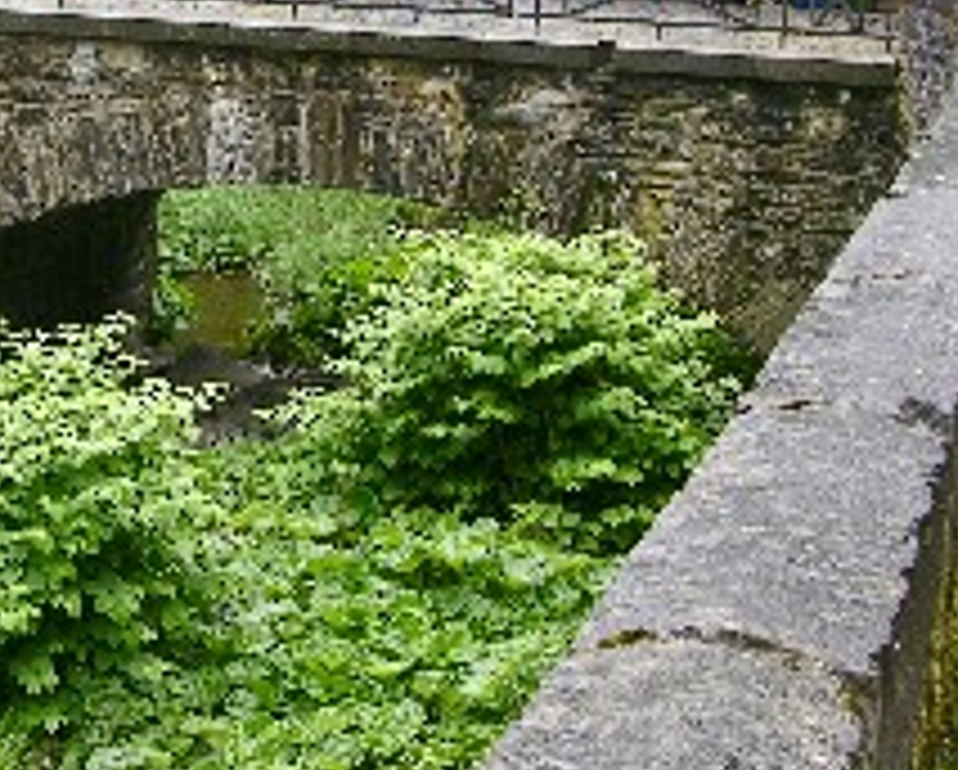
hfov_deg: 19.5
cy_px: 144
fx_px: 2669
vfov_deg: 16.3
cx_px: -88
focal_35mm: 94
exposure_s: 1/46.4
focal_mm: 8.9
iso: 50
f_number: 4
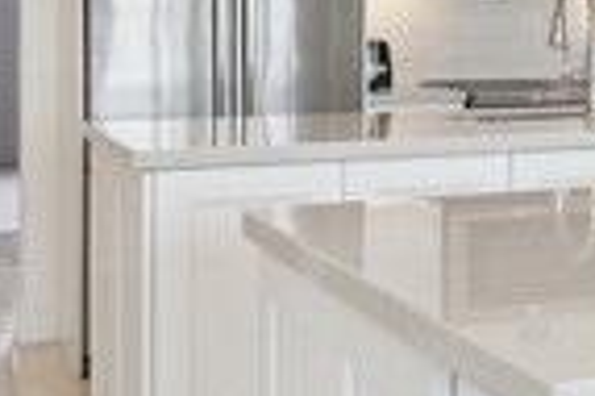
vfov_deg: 16.1
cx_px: 761
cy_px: 77
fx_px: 1387
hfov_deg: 21.9
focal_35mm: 84
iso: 100
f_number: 8
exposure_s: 1/8
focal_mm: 20
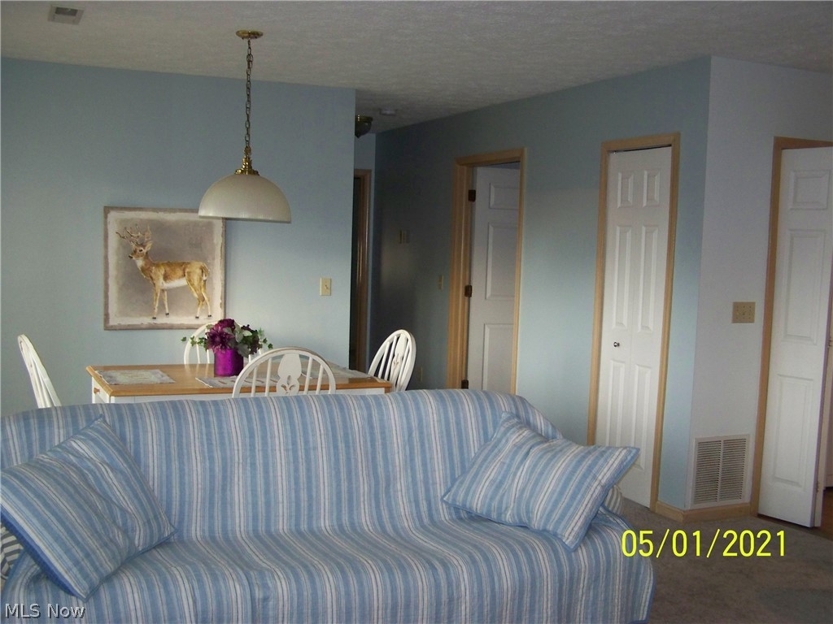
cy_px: 312
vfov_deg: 37.7
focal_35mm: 38
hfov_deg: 49.0
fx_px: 914
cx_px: 416
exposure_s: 1/30
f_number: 2.8
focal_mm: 6.3
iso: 200
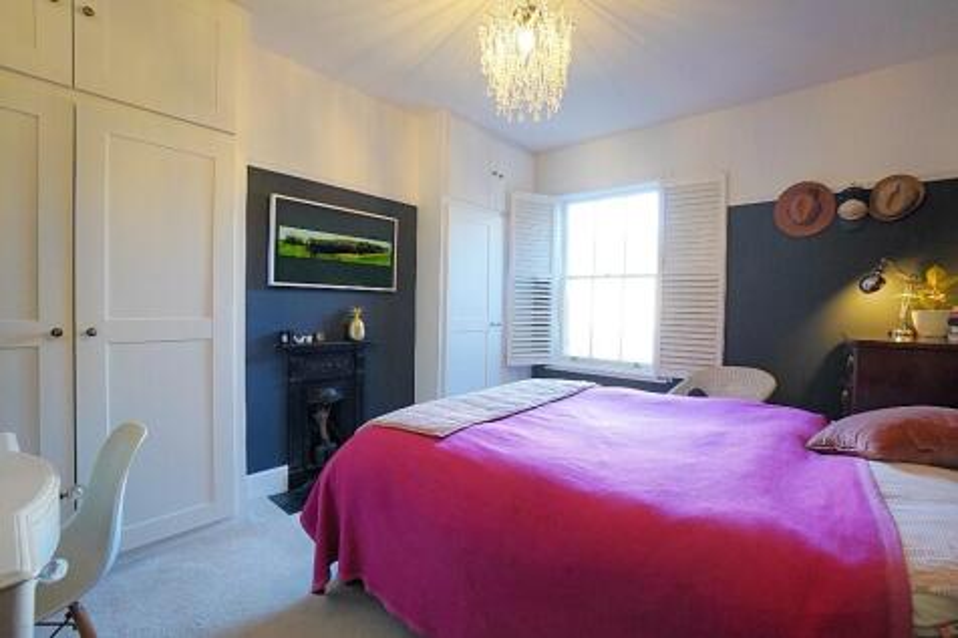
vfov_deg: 77.3
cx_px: 479
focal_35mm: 15
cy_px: 319
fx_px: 399
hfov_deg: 100.4
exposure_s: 1/160
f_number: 4
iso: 2000
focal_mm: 10
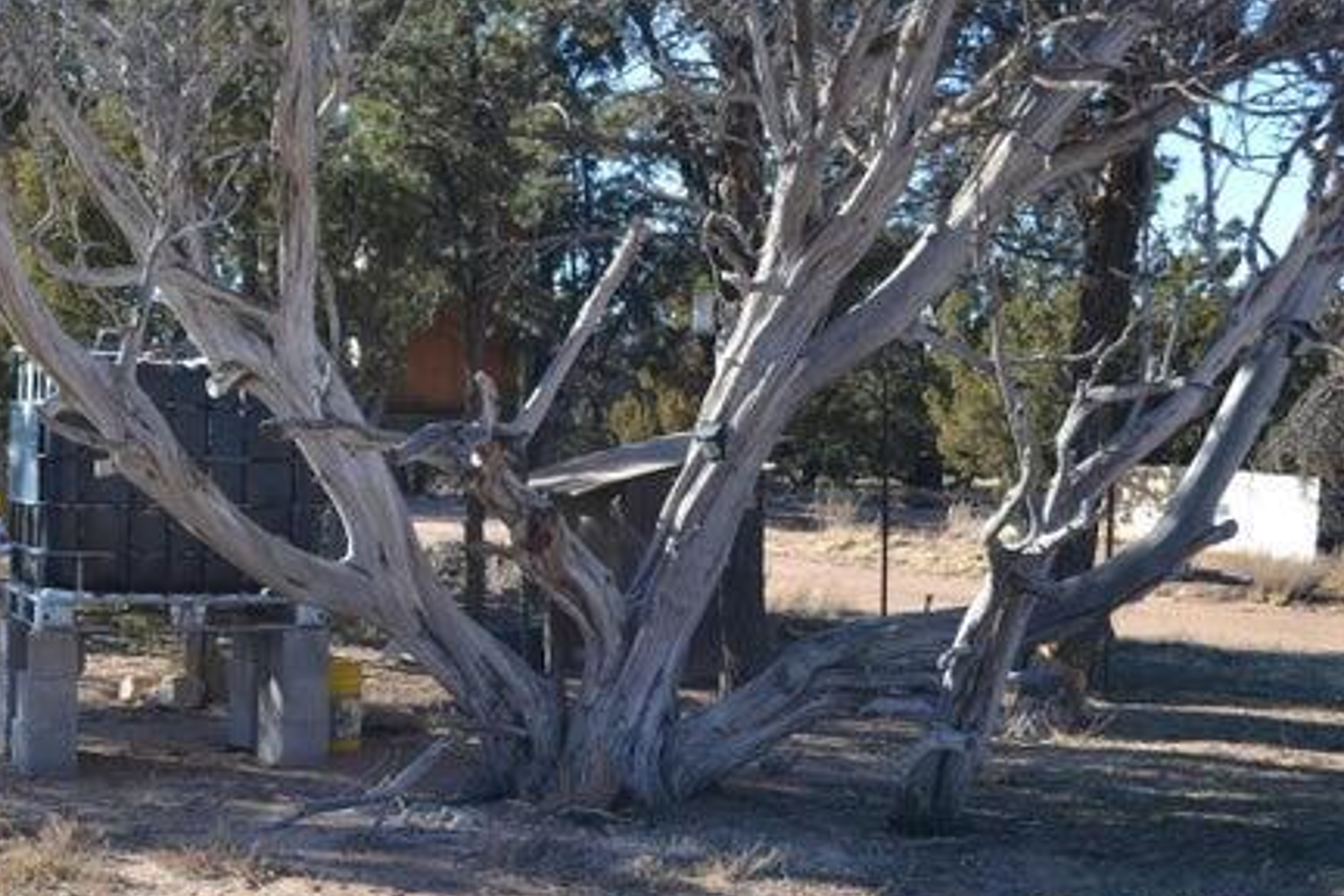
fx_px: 2426
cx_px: 432
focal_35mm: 65
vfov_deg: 20.9
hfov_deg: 30.7
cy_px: 442
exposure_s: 1/160
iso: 100
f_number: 6.3
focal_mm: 26
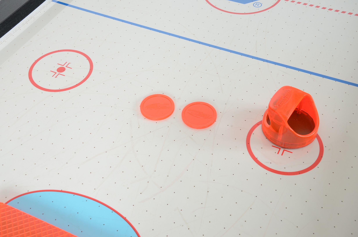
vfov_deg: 28.0
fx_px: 476
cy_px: 118
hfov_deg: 41.2
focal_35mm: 48
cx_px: 179
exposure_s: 1/60
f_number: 7.1
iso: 160
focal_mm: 32
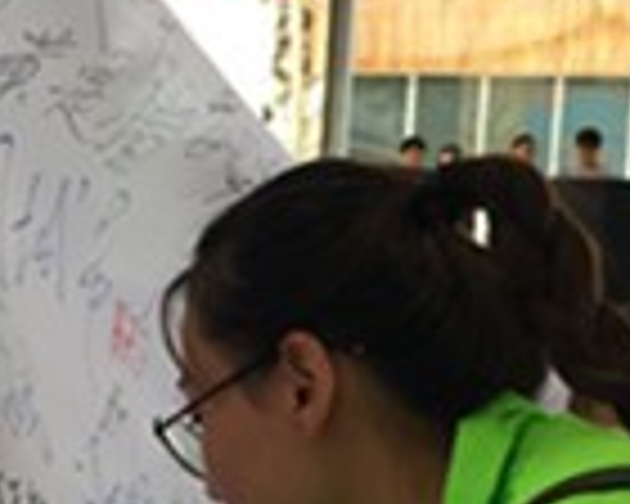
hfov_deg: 17.2
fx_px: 2070
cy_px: 646
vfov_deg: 13.4
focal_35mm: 111
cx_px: 126
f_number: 2.2
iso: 25
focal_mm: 4.15
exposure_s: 1/112
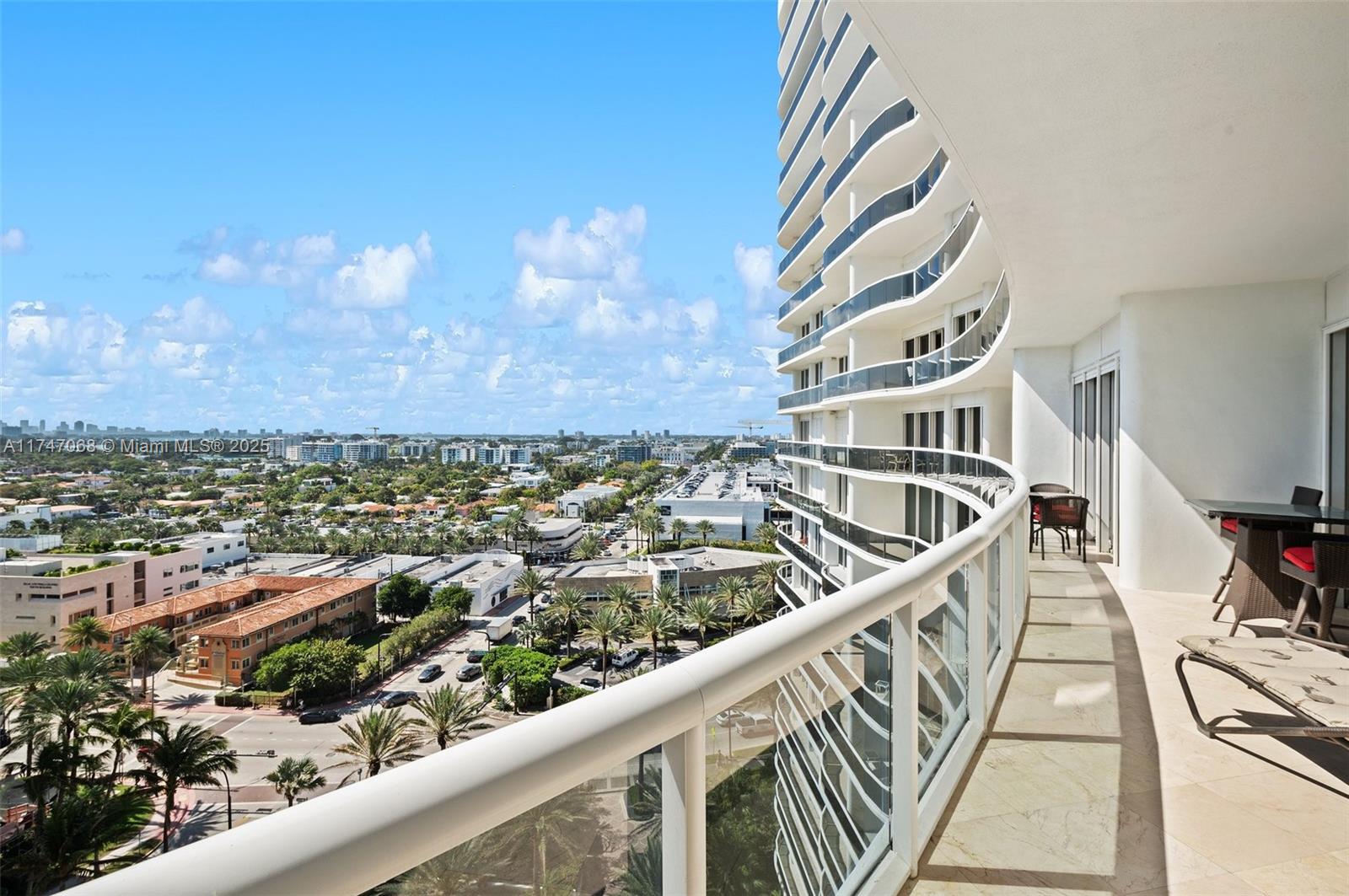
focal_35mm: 16
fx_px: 599
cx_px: 674
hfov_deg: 96.8
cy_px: 448
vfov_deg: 73.6
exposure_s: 1/400
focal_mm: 16
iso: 200
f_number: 8
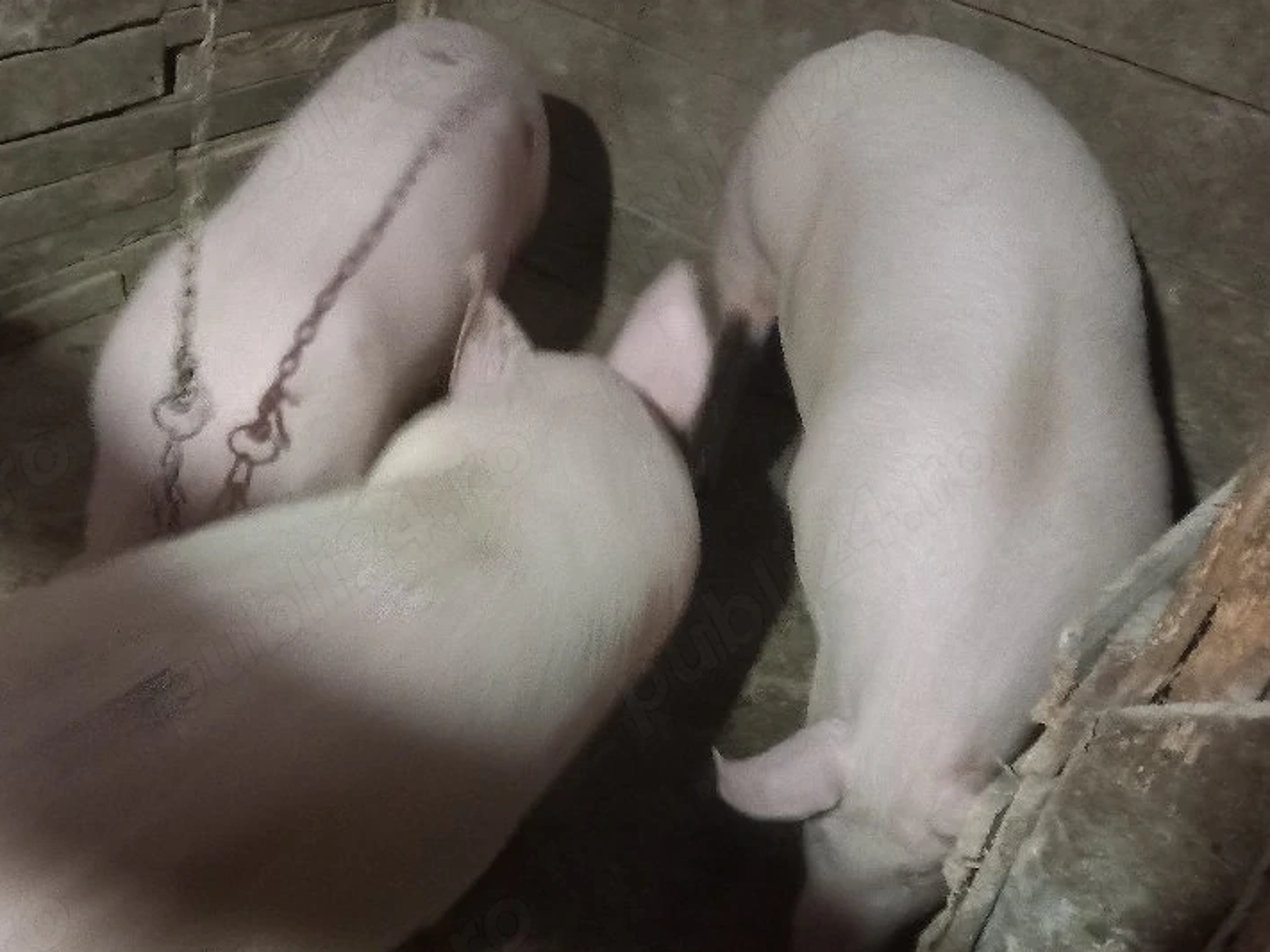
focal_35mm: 38
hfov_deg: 48.4
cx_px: 459
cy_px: 588
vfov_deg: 37.5
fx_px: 1394
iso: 1250
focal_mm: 4
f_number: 1.8
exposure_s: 1/14.3
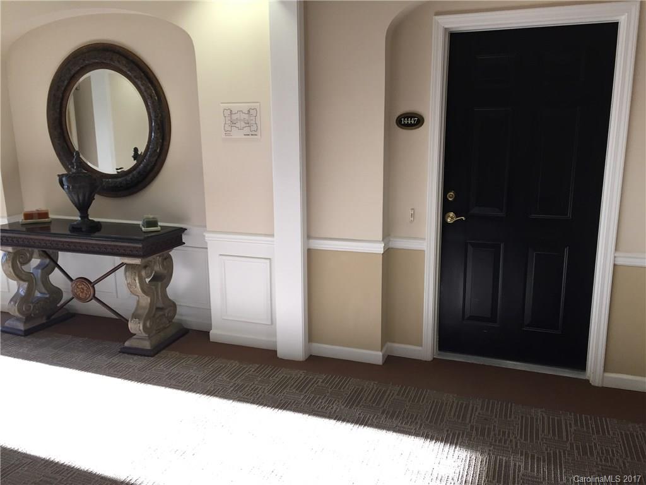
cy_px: 242
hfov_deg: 61.7
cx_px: 323
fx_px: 541
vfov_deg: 48.2
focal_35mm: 29
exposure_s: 1/30
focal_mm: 4.15
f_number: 2.2
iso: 40
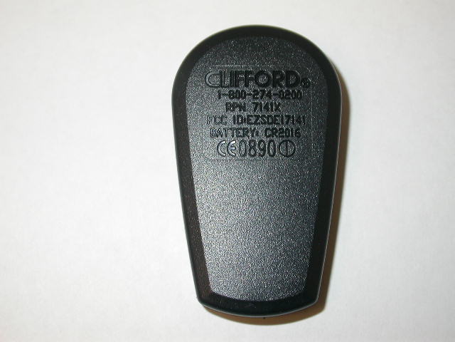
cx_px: 228
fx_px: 907
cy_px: 171
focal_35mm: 69
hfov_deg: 28.2
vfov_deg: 21.3
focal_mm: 14.4
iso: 100
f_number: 3.3
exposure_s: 1/60.3
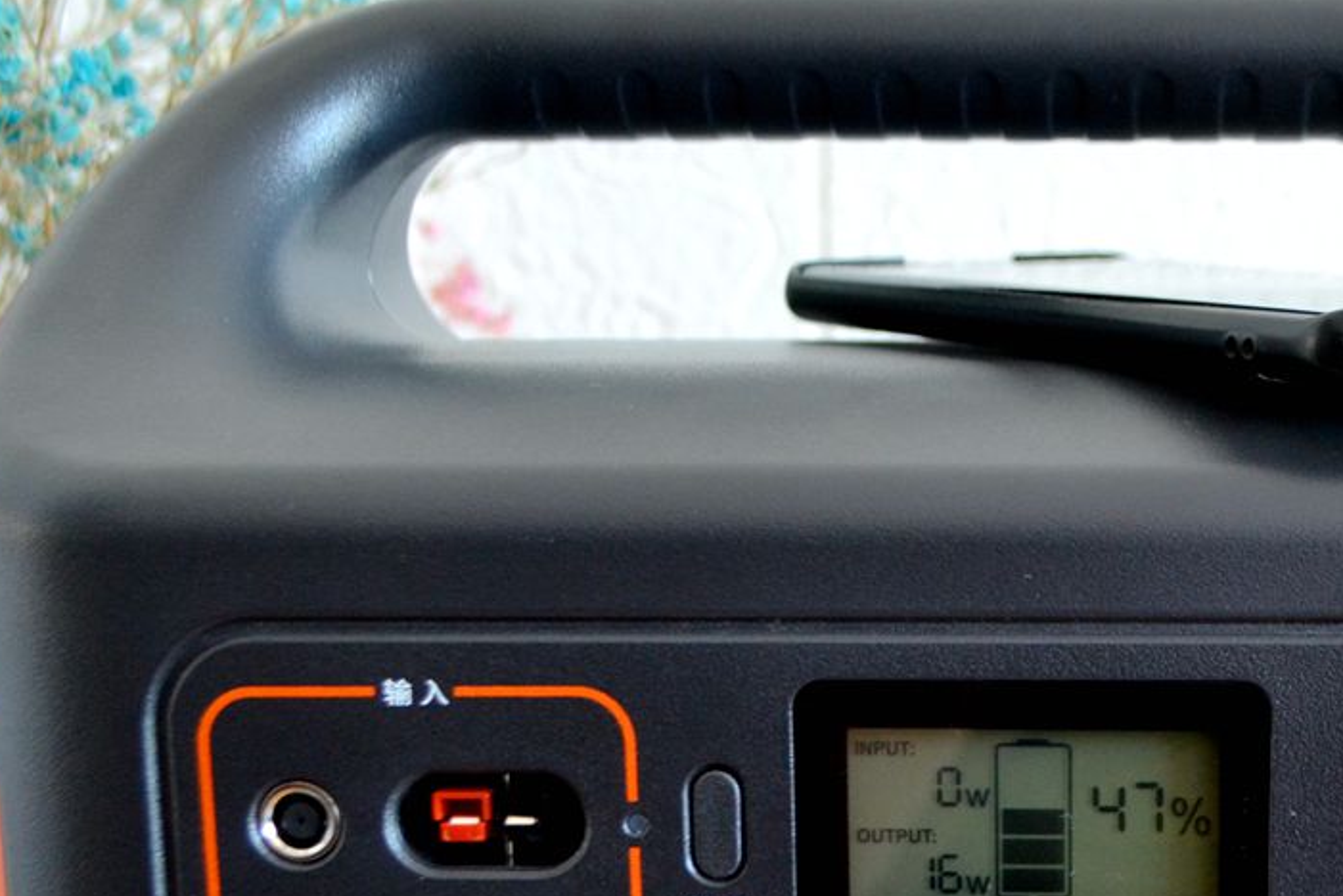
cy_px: 915
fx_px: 2874
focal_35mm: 77
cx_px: 1163
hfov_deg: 25.6
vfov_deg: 17.3
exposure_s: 1/60
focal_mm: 24
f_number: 4
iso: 800
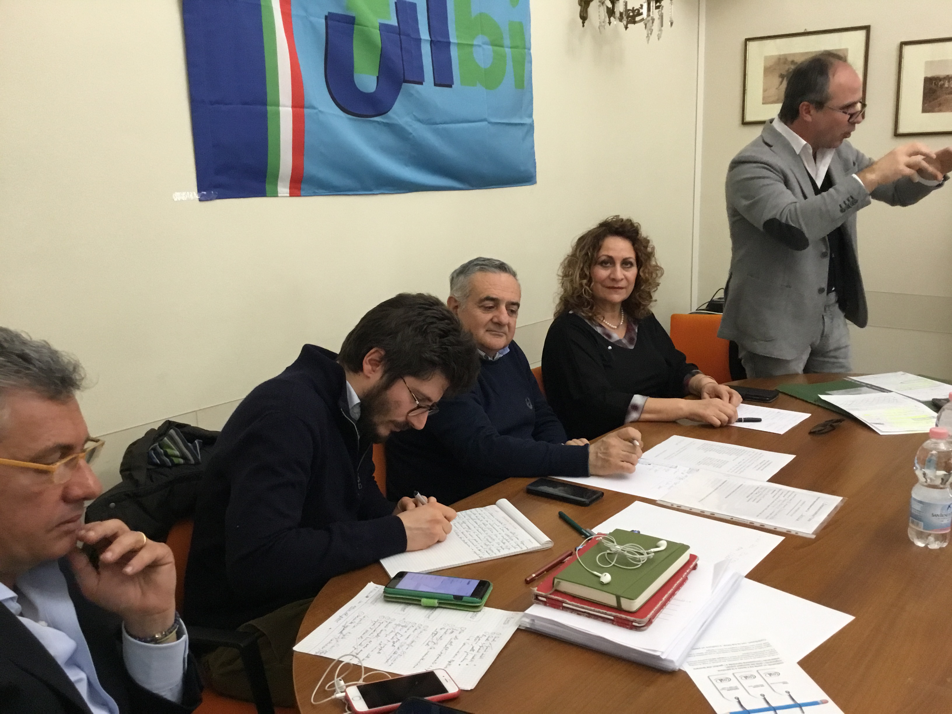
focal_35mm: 31
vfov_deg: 45.4
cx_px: 476
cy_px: 357
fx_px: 853
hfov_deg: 58.4
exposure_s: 1/33
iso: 200
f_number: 2.4
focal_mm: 3.3
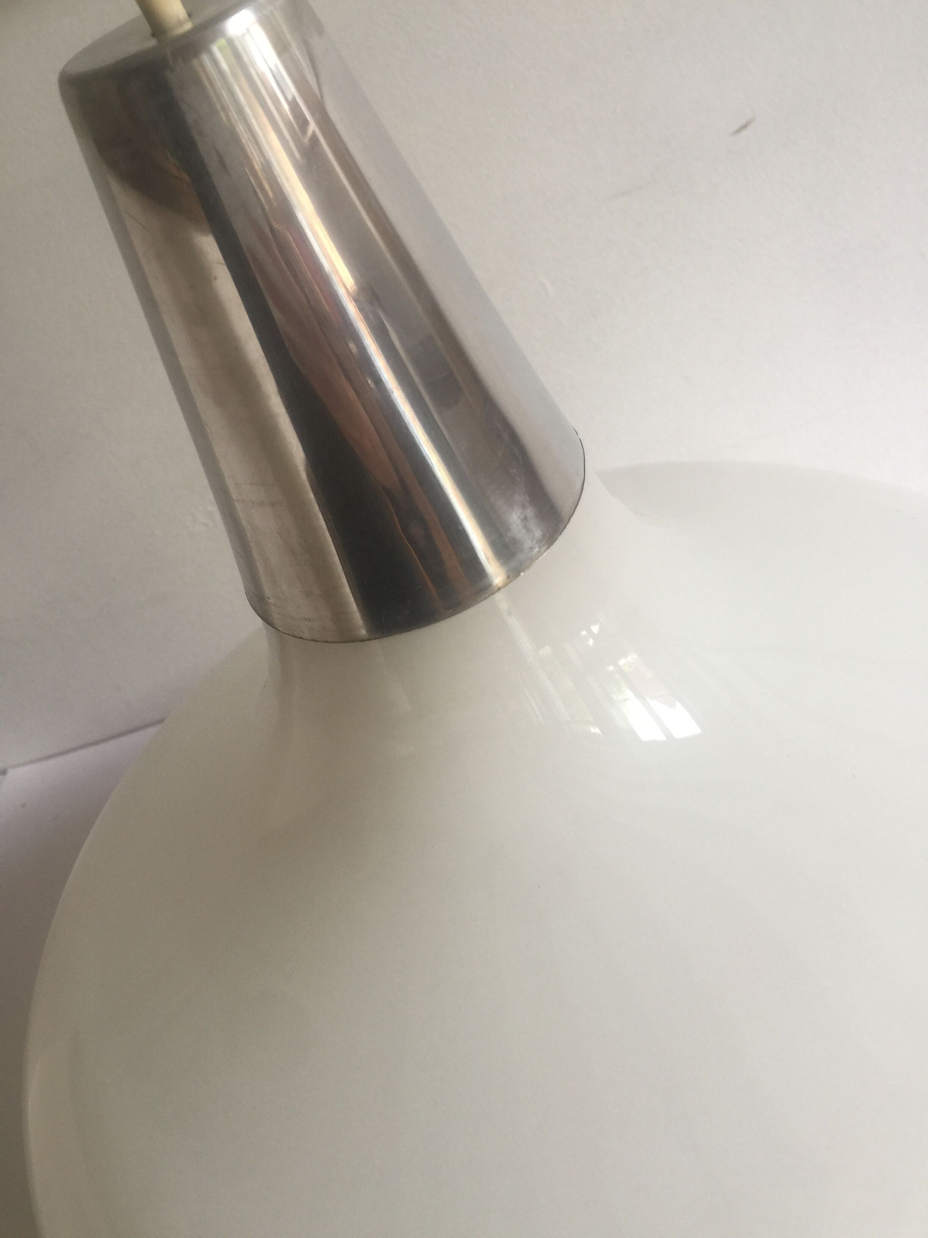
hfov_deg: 48.2
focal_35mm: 29
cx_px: 464
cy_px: 619
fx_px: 1037
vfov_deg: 61.7
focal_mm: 4.15
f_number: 2.2
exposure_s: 1/33
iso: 32
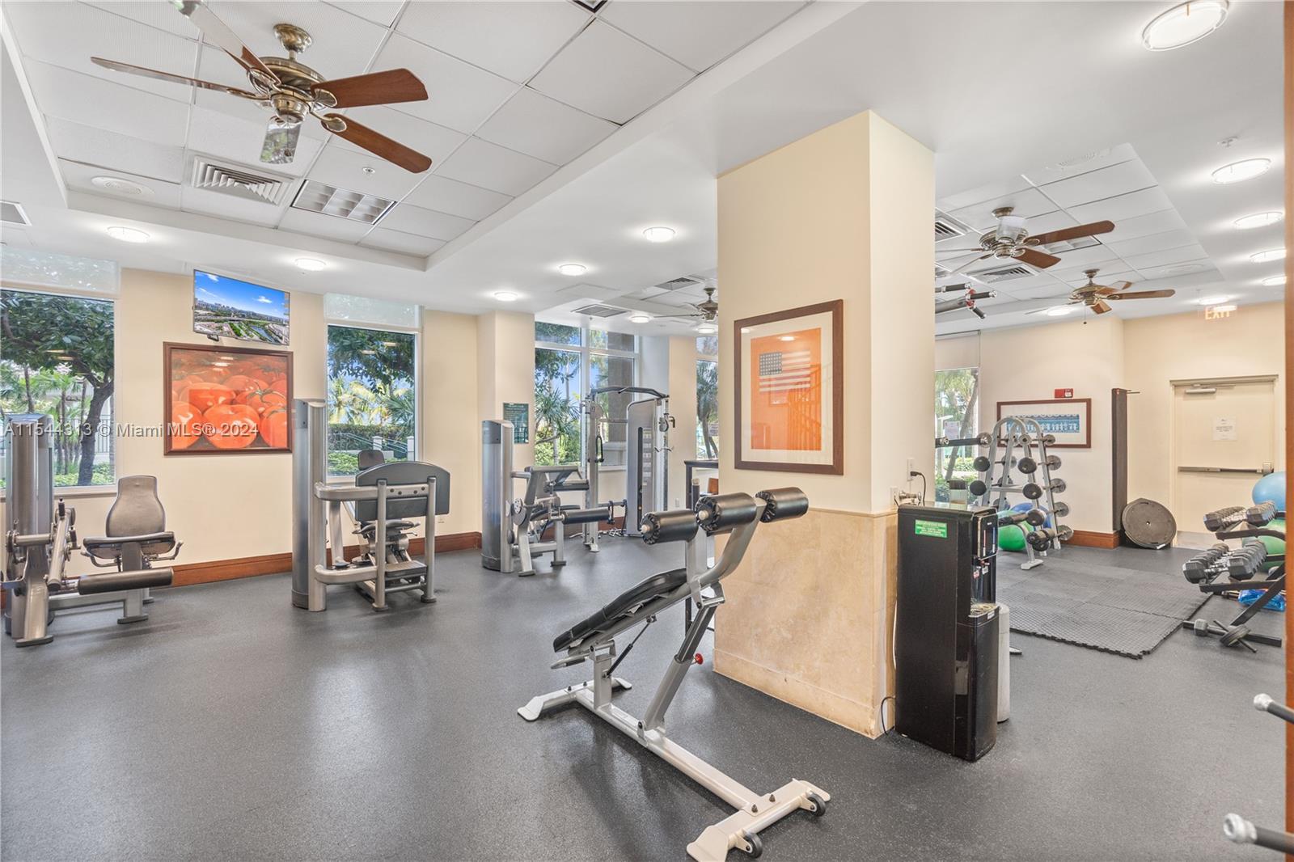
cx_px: 647
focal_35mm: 16
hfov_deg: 96.7
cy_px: 431
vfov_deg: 73.7
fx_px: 575
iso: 800
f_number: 4
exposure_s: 1/13
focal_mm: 16
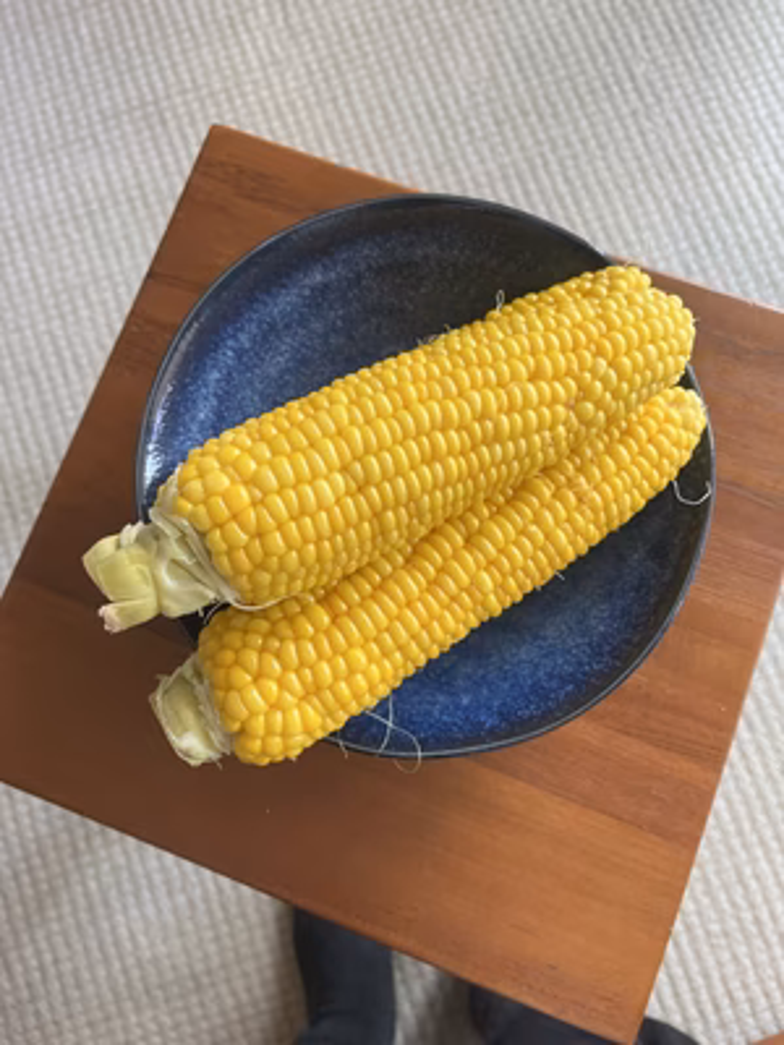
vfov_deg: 67.3
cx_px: 392
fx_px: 785
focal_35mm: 26
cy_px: 522
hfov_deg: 53.1
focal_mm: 5.1
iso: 125
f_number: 1.6
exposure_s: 1/119
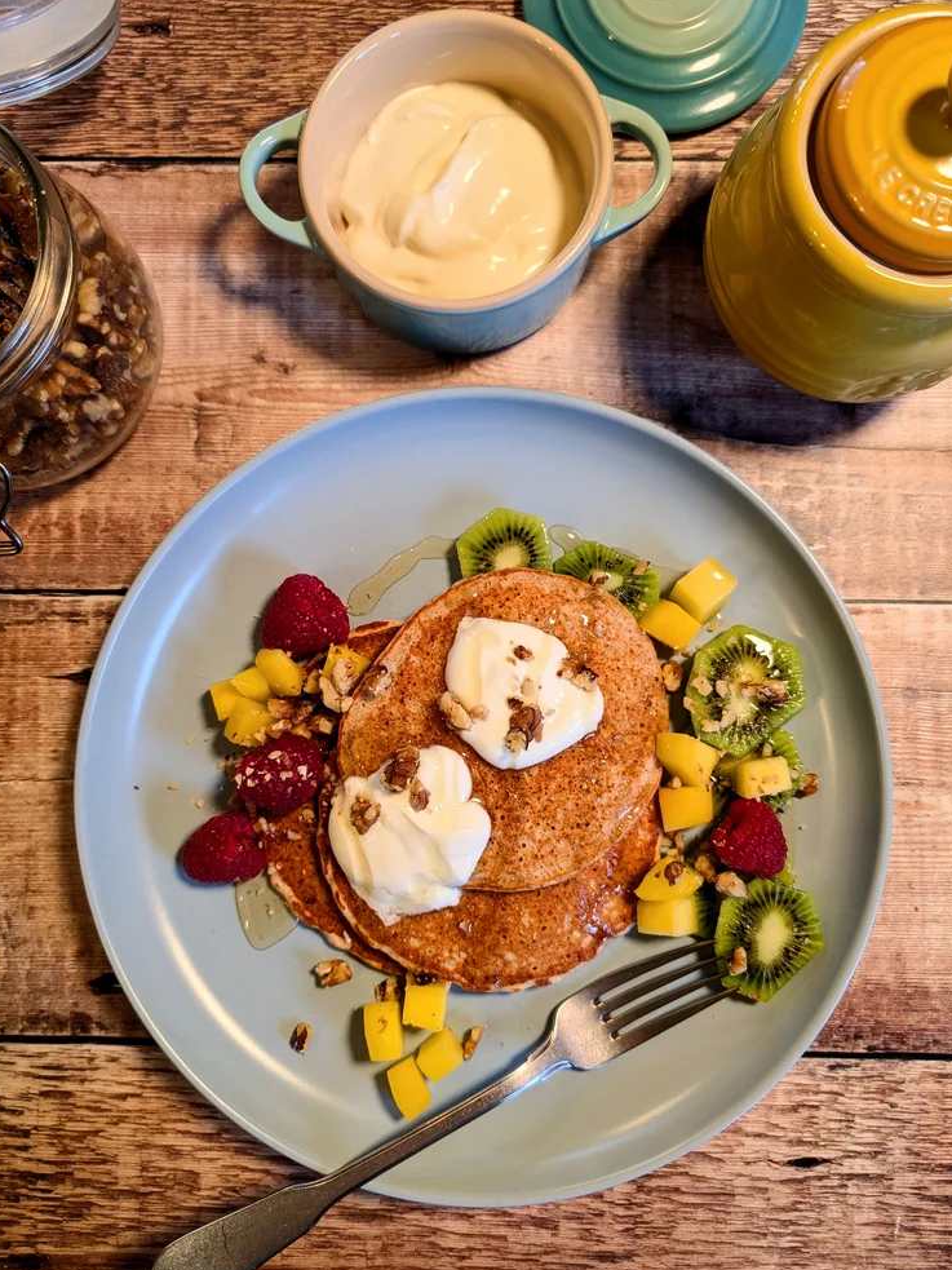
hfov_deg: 54.9
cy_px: 658
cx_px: 483
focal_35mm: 25
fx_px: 917
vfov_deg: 69.4
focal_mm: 6.9
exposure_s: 1/25
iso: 57
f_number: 1.68
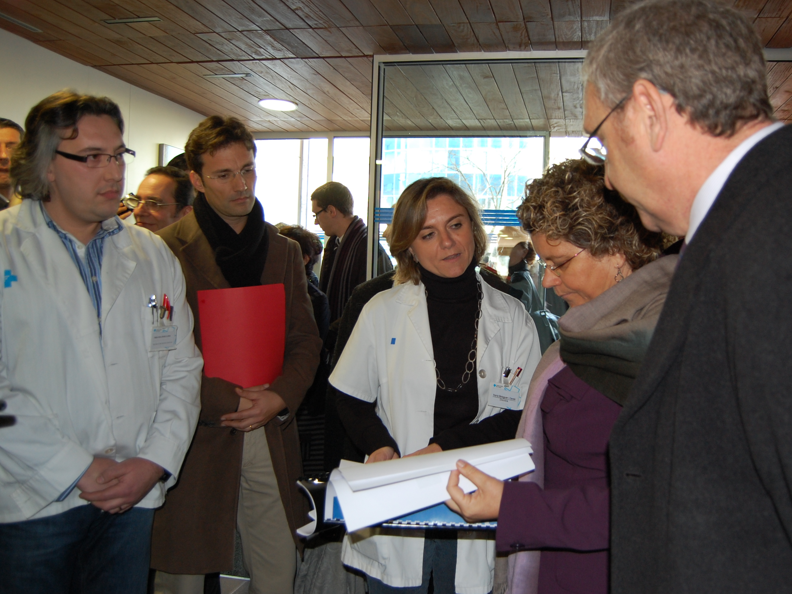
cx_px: 446
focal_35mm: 30
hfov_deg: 59.8
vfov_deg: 46.8
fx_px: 686
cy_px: 297
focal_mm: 18
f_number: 3.5
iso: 400
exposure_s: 1/60
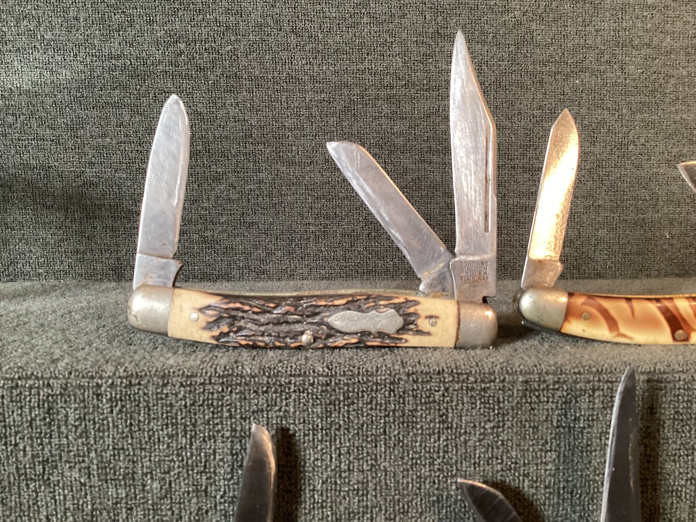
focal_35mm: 31
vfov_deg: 45.4
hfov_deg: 58.3
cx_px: 348
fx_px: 623
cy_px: 261
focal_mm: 3.3
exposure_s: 1/50
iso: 320
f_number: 2.4
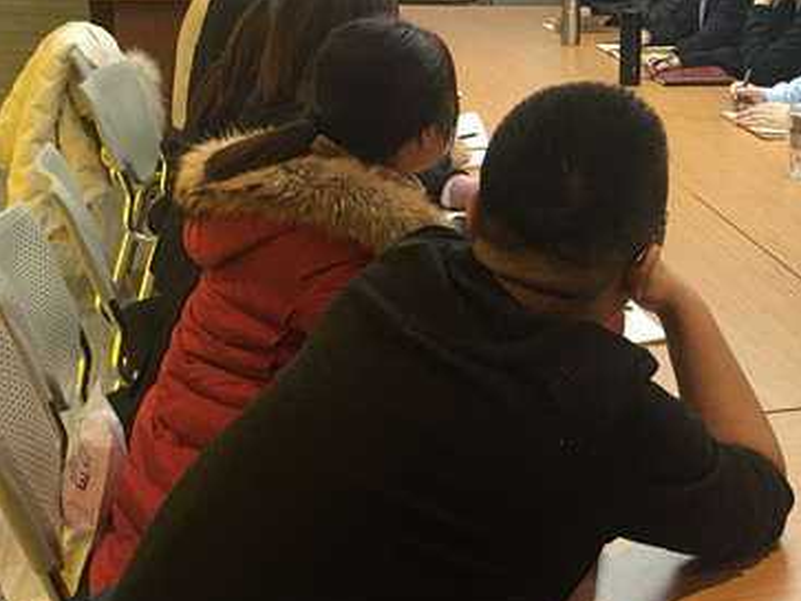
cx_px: 843
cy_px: 199
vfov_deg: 22.8
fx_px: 1480
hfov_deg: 28.0
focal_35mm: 64
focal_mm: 4.15
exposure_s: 1/17
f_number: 2.2
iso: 40
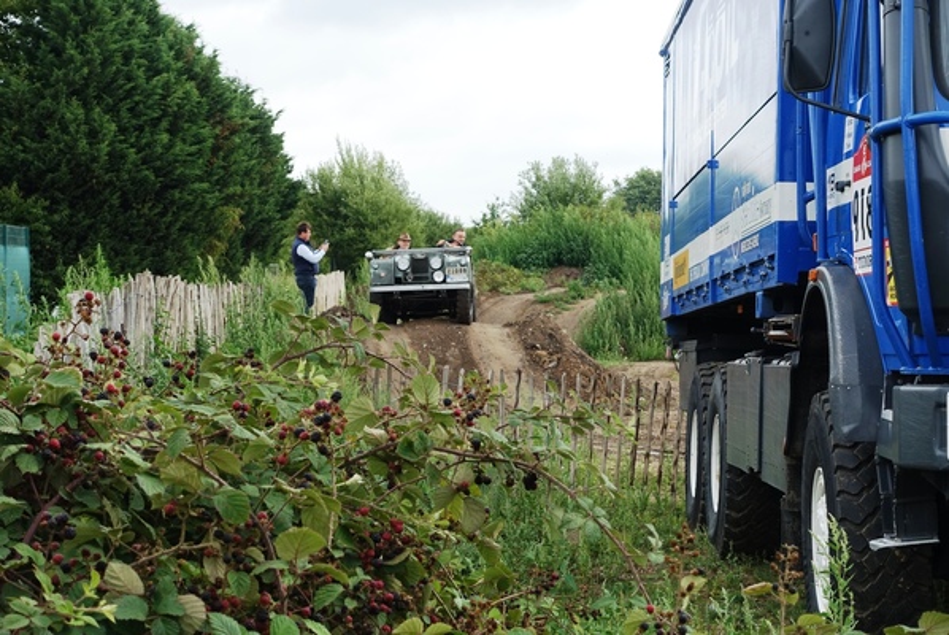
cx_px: 474
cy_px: 318
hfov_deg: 28.8
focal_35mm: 70
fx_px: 1847
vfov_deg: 19.5
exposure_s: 1/250
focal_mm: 25.7
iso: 125
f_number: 5.6
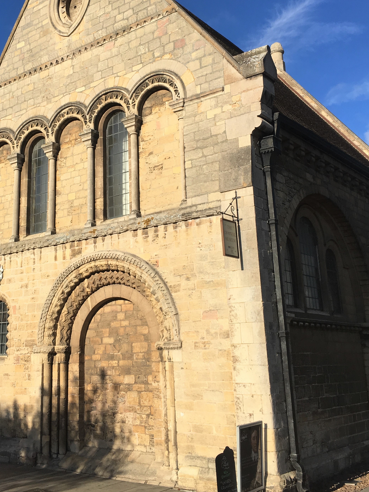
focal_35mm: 42
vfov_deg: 44.3
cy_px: 177
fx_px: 597
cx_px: 124
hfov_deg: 34.1
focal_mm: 4.15
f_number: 2.2
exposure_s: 1/2024
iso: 25
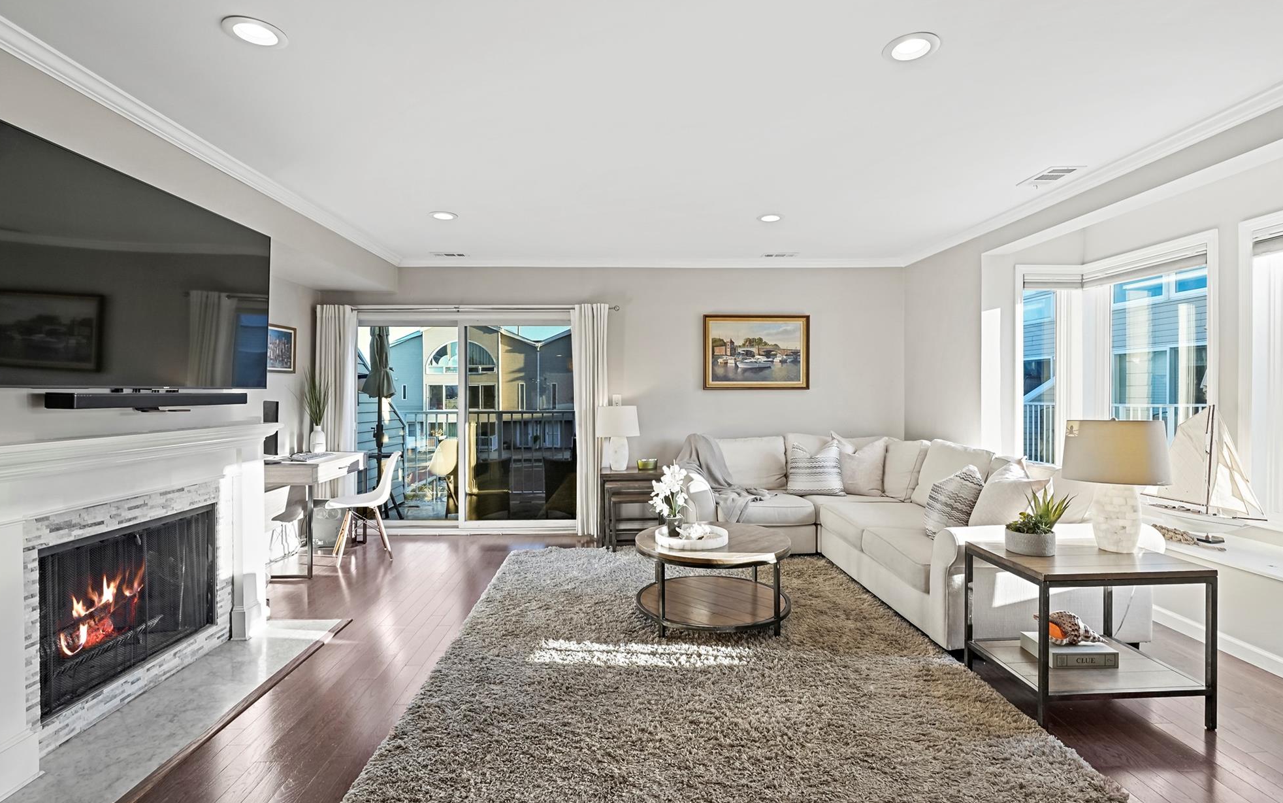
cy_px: 396
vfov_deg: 68.0
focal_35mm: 17
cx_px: 649
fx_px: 594
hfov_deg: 94.4
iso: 500
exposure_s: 1/13
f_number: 7.1
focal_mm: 16
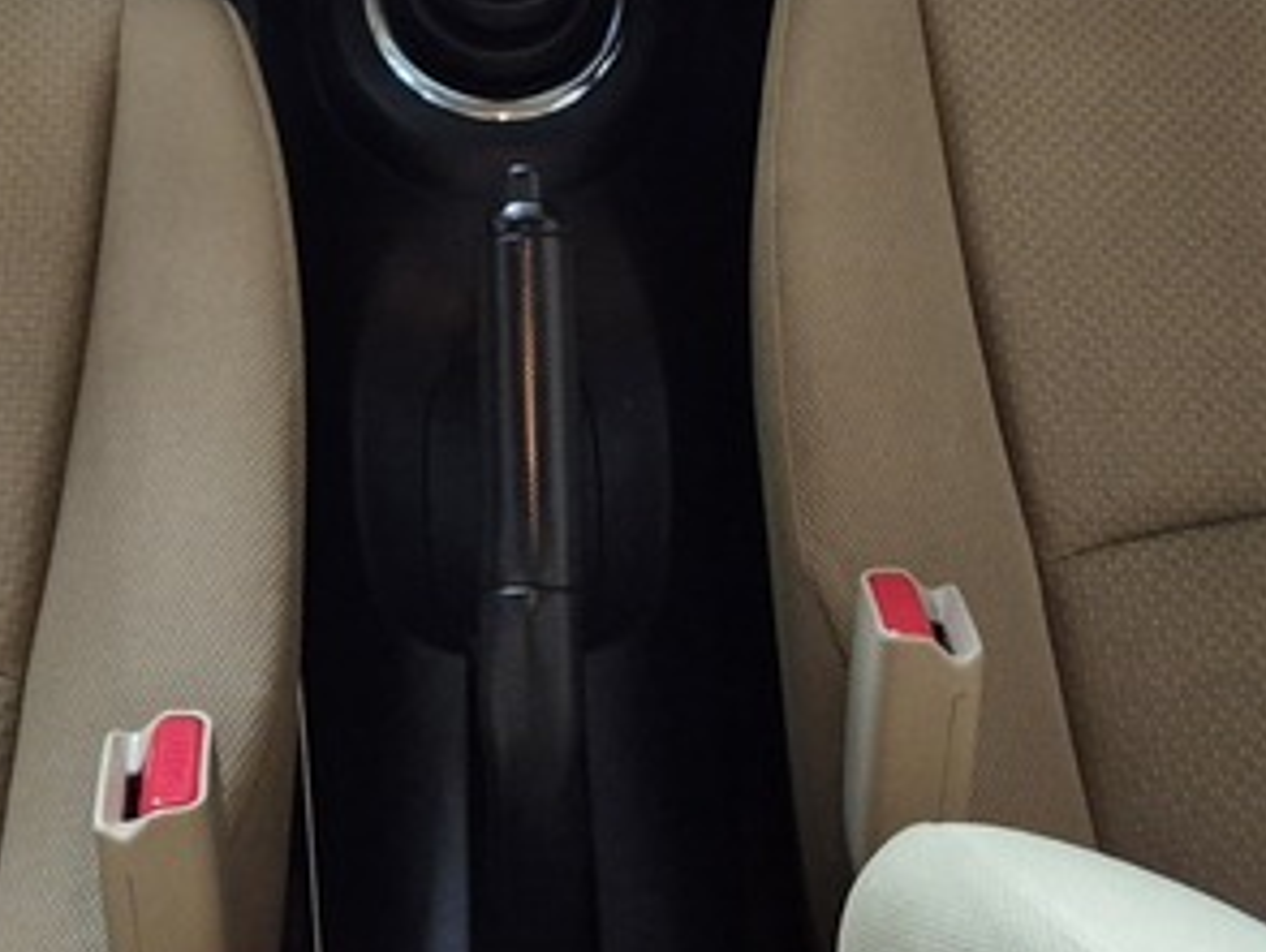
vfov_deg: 16.4
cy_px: -582
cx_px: 551
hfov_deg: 24.4
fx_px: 2928
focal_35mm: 80
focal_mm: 5.4
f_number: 1.8
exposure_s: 1/100
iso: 500
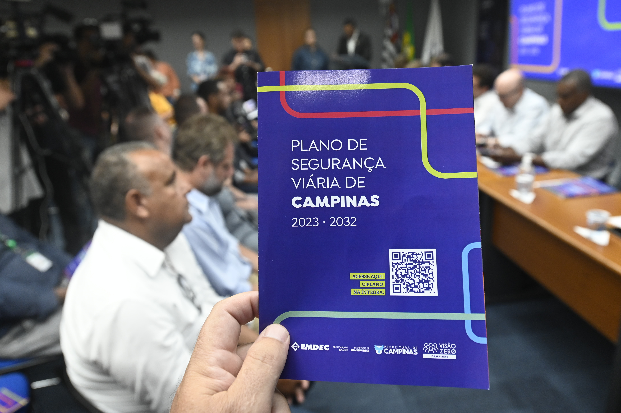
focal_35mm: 28
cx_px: 310
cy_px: 206
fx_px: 483
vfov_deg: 46.3
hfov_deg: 65.5
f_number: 5.6
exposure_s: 1/200
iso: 2500
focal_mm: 28
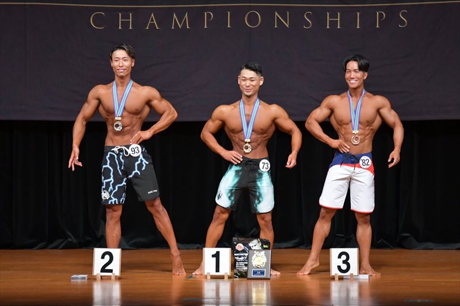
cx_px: 230
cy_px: 153
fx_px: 3065
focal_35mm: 240
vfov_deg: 5.7
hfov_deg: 8.6
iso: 4000
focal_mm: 160
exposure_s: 1/400
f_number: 5.6
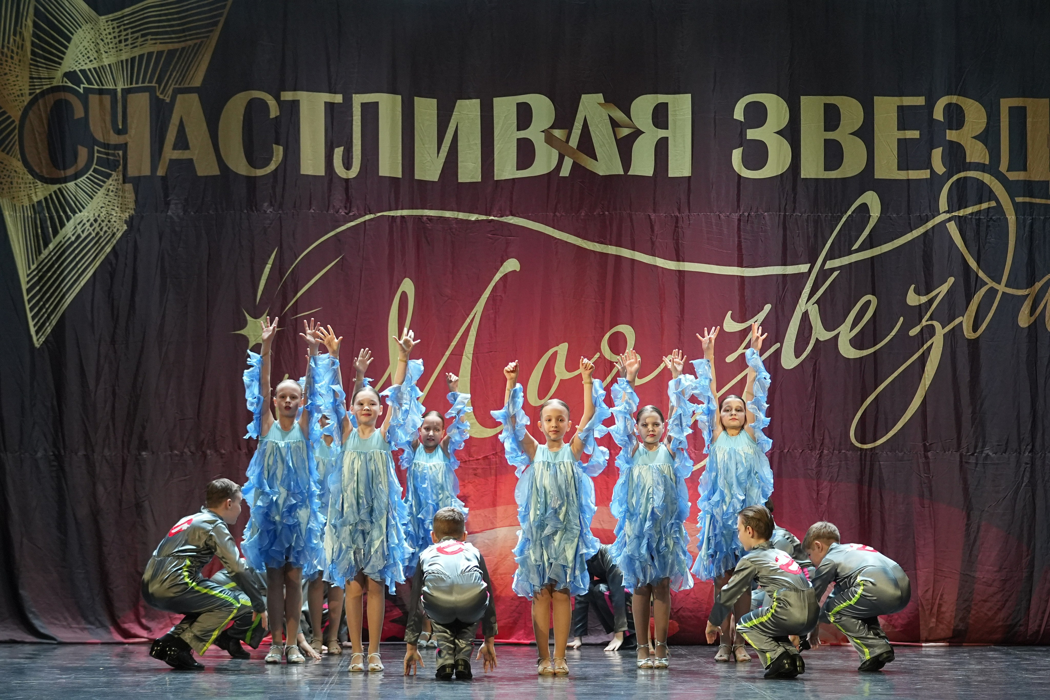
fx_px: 3442
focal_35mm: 118
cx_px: 525
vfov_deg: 11.6
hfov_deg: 17.3
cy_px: 350
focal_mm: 79
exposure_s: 1/400
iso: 2000
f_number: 2.8
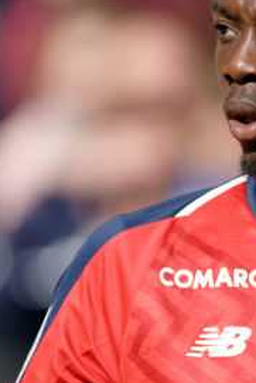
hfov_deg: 0.7
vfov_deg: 1.1
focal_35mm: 1890
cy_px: 320
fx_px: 20133
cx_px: 263
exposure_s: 1/800
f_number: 4
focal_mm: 500
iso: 100
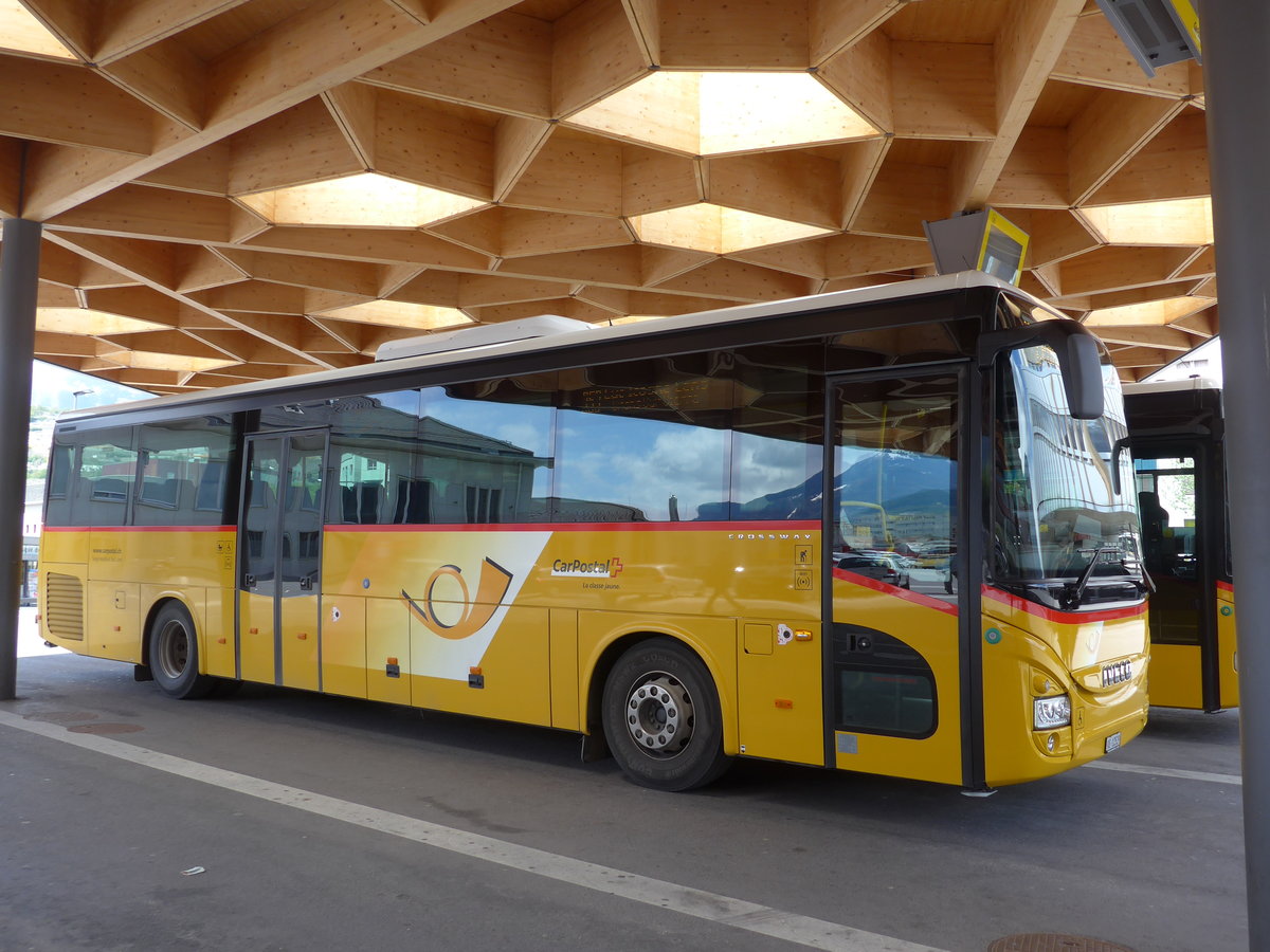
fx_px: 1064
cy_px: 476
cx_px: 635
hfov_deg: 61.7
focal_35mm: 29
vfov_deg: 48.2
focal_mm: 6
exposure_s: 1/250
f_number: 2.8
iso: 80
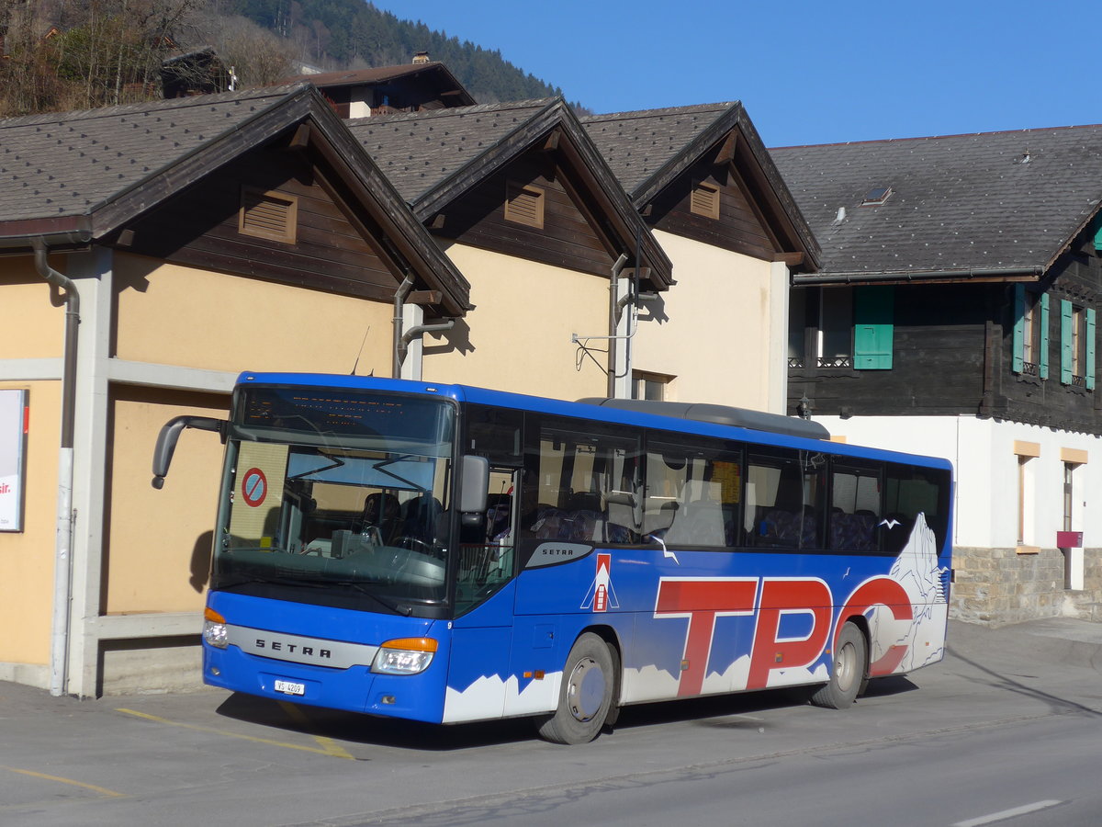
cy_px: 414
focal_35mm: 62
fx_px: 1974
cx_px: 551
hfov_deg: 31.2
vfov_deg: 23.7
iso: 80
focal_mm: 12.7
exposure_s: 1/1600
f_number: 3.7
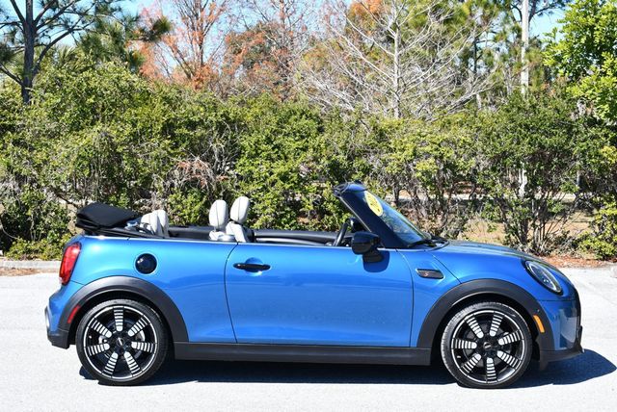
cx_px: 308
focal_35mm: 72
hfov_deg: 28.0
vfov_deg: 19.0
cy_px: 206
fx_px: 1235
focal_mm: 36
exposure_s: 1/250
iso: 200
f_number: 8
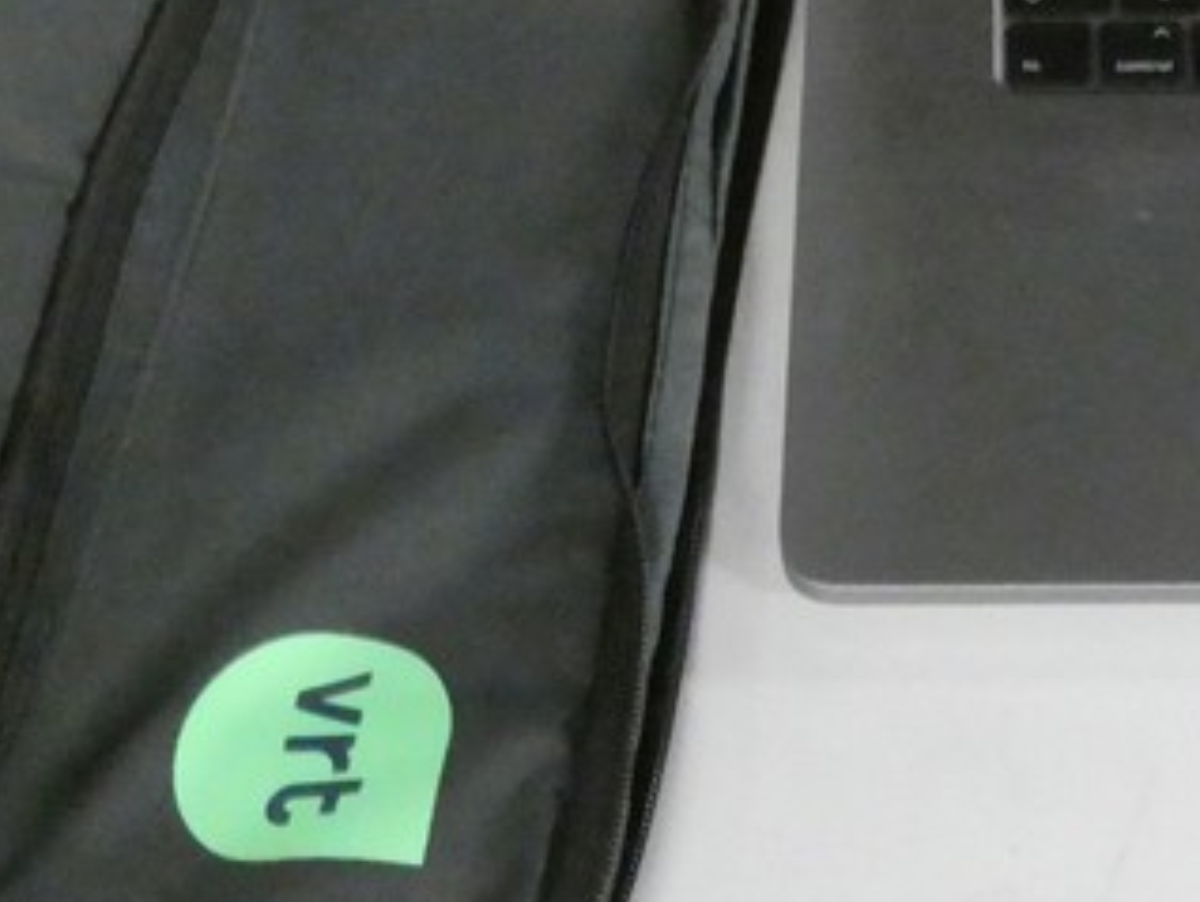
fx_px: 2845
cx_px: 943
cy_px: -257
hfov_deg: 23.5
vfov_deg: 17.0
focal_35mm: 82
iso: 1600
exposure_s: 1/40
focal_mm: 4.3
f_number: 3.3
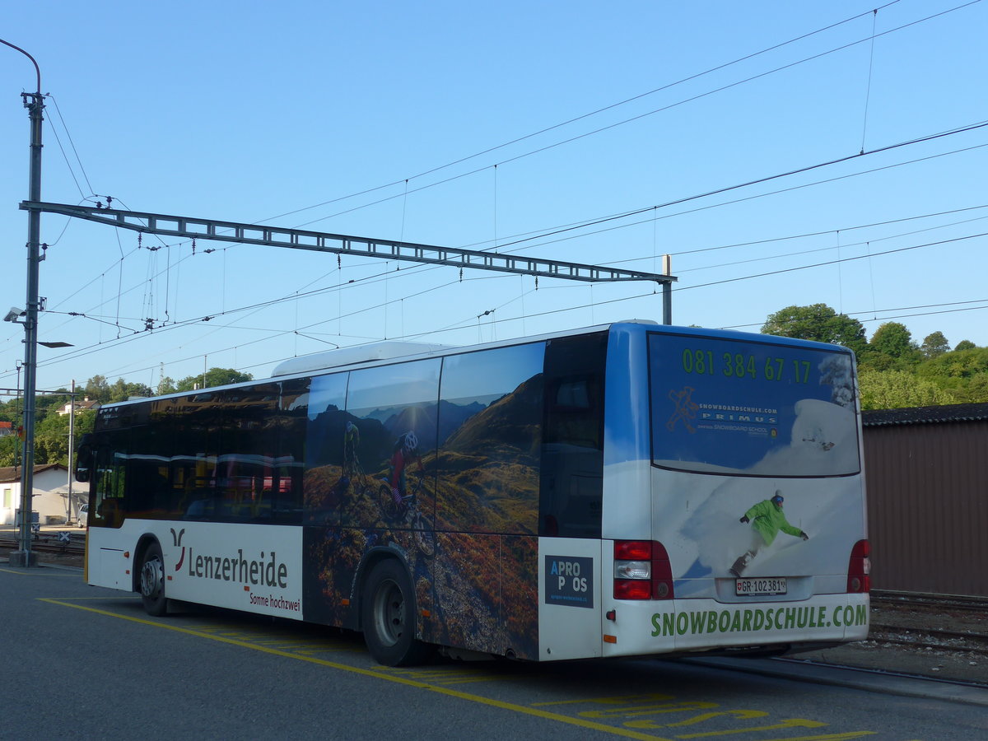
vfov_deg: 29.7
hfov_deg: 38.9
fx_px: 1399
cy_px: 370
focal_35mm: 49
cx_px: 494
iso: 80
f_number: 3.2
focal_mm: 10.1
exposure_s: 1/640
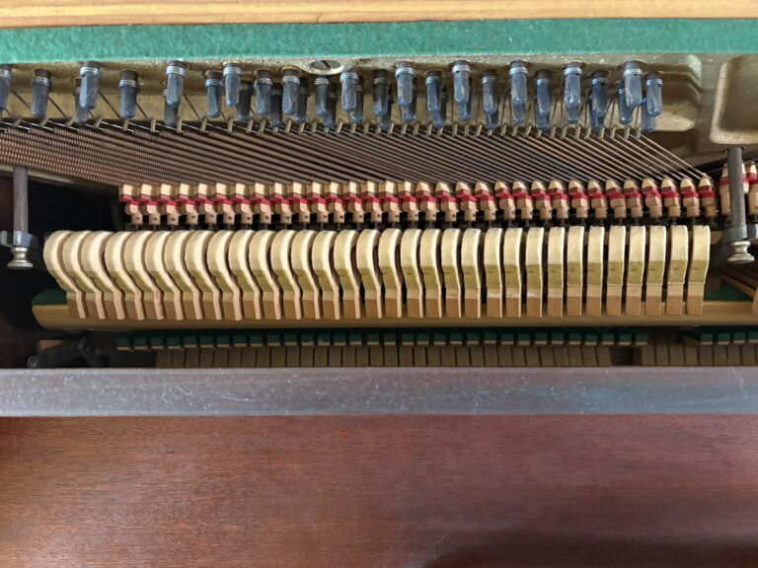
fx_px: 569
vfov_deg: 53.1
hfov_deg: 67.3
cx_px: 379
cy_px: 284
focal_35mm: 26
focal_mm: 5.96
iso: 800
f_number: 1.6
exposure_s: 1/30
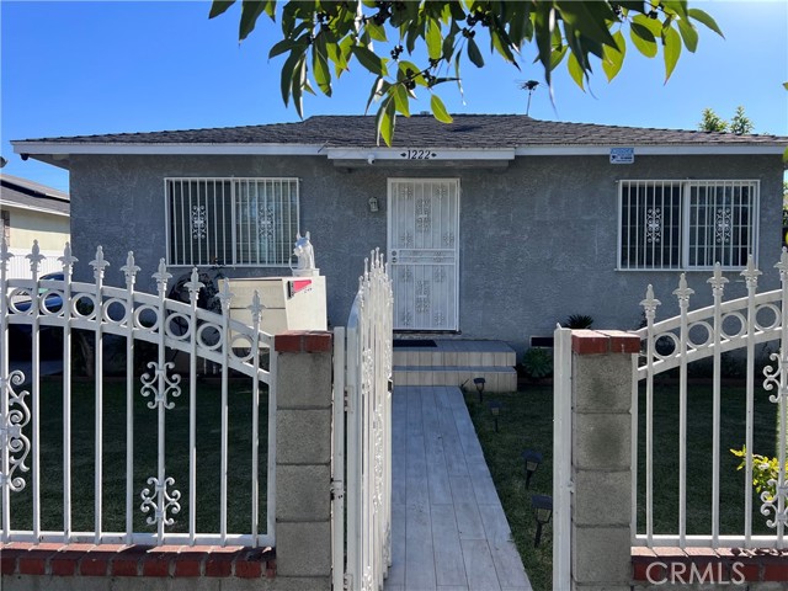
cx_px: 394
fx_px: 592
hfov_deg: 67.3
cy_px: 296
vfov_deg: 53.1
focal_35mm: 26
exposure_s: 1/1972
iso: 50
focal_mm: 5.7
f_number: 1.5
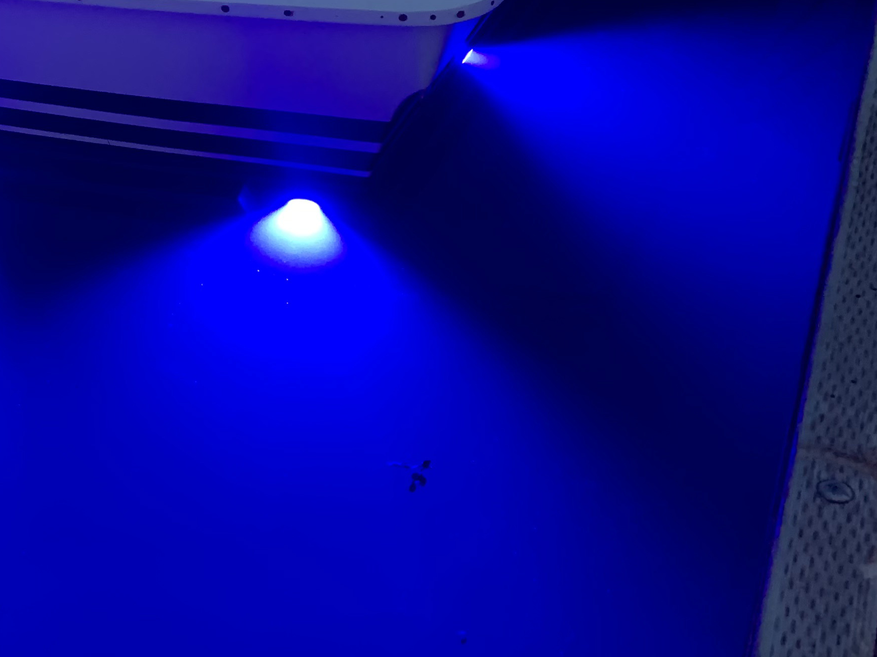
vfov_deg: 24.2
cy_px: 192
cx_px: -69
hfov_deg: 29.3
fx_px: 1520
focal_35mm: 60
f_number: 1.8
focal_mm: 4.25
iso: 400
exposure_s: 1/44
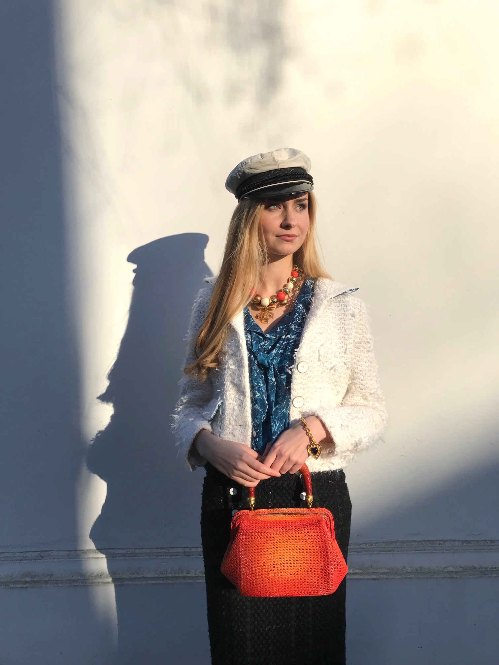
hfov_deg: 49.7
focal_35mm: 28
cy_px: 332
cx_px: 250
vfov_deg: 63.4
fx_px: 538
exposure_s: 1/1429
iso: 20
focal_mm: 3.99
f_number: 1.8
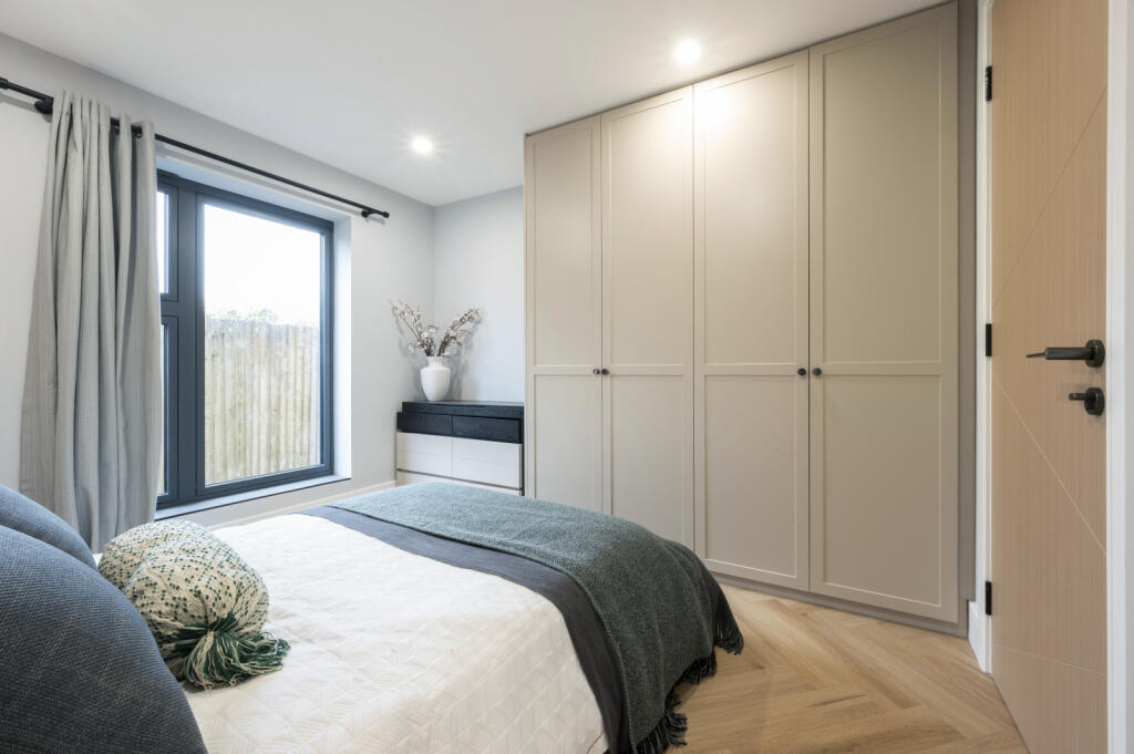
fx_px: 441
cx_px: 567
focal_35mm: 14
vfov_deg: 81.1
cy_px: 377
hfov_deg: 104.3
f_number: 16
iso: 200
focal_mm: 14
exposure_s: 2.5
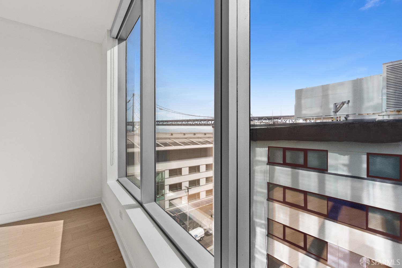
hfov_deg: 96.7
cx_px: 201
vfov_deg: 73.7
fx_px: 179
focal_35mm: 16
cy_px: 134
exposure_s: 1/60
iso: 250
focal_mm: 16
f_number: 8
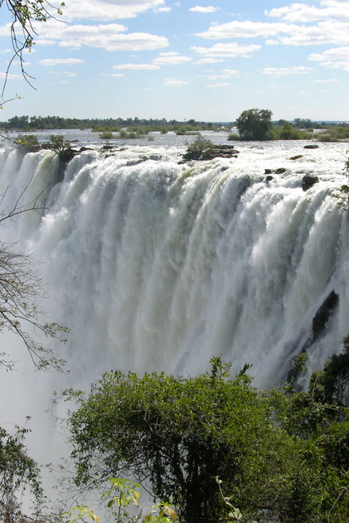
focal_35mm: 49
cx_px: 216
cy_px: 260
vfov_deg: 40.3
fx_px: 712
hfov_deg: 27.5
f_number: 7.1
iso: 50
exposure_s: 1/232
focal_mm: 8.9
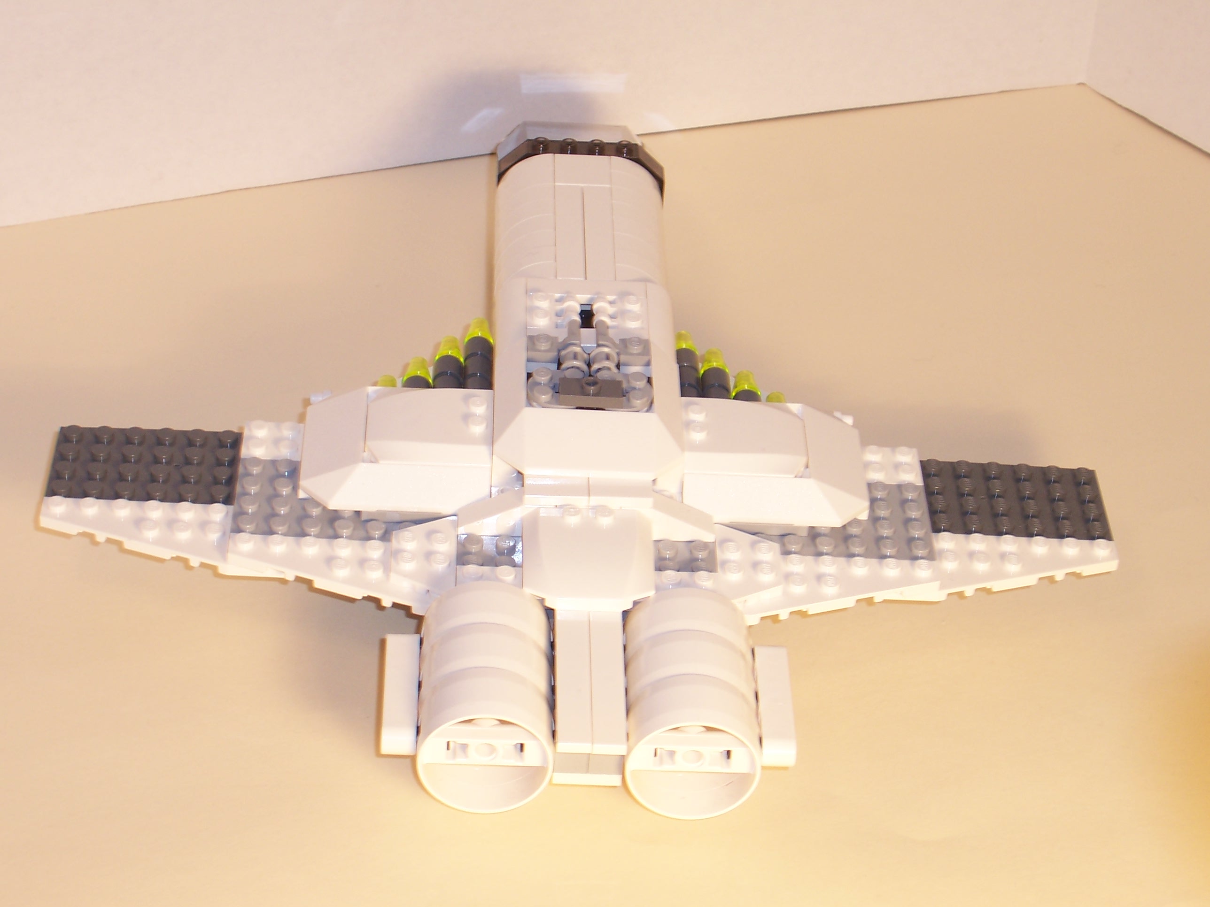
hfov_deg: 22.5
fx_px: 3041
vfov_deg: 17.0
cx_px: 605
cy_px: 454
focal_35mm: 87
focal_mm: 14.9
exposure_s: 1/160
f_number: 4.5
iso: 80
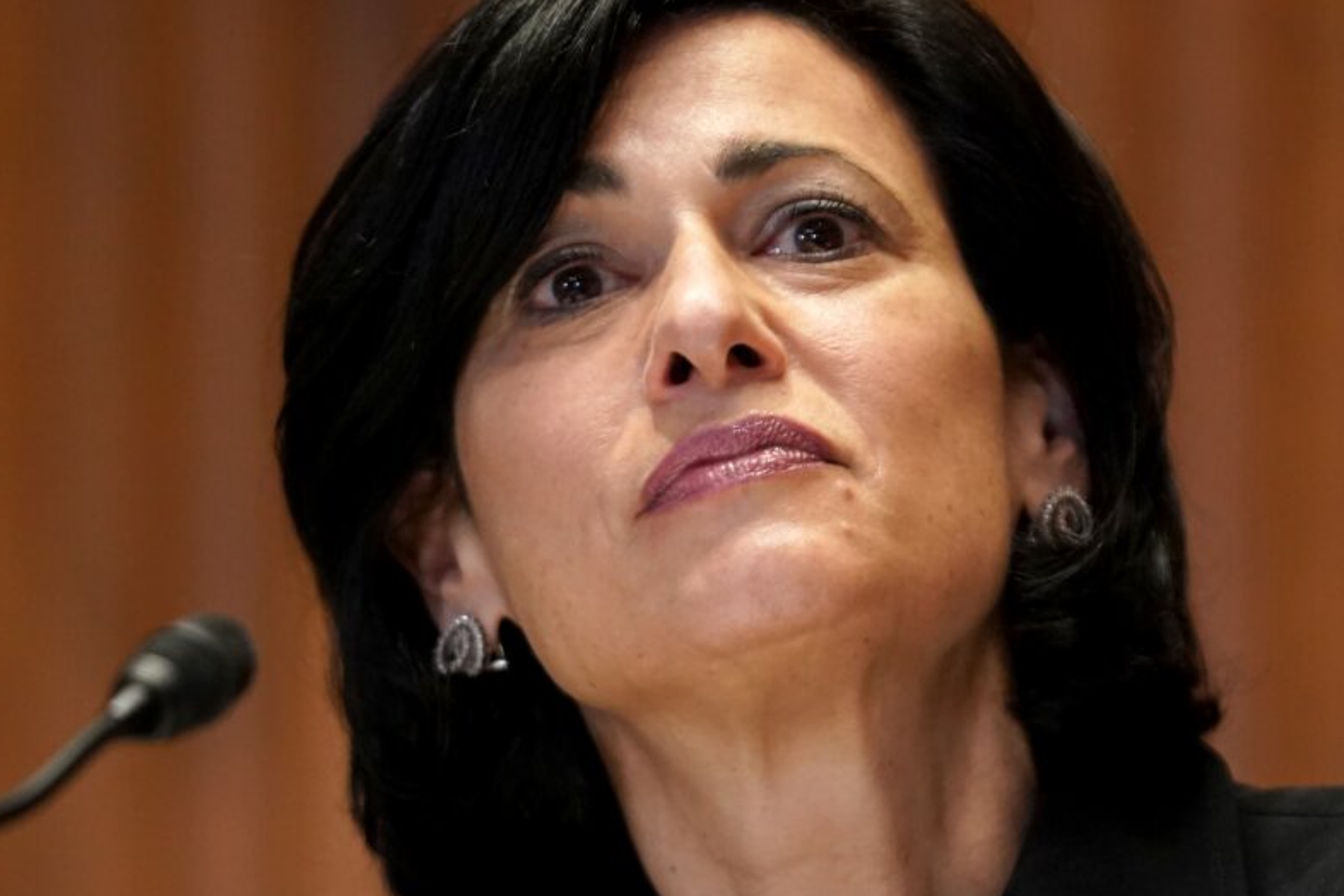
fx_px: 15380
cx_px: 822
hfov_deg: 5.0
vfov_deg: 3.3
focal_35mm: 412
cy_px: 504
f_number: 2.8
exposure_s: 1/200
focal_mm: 200
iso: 3200
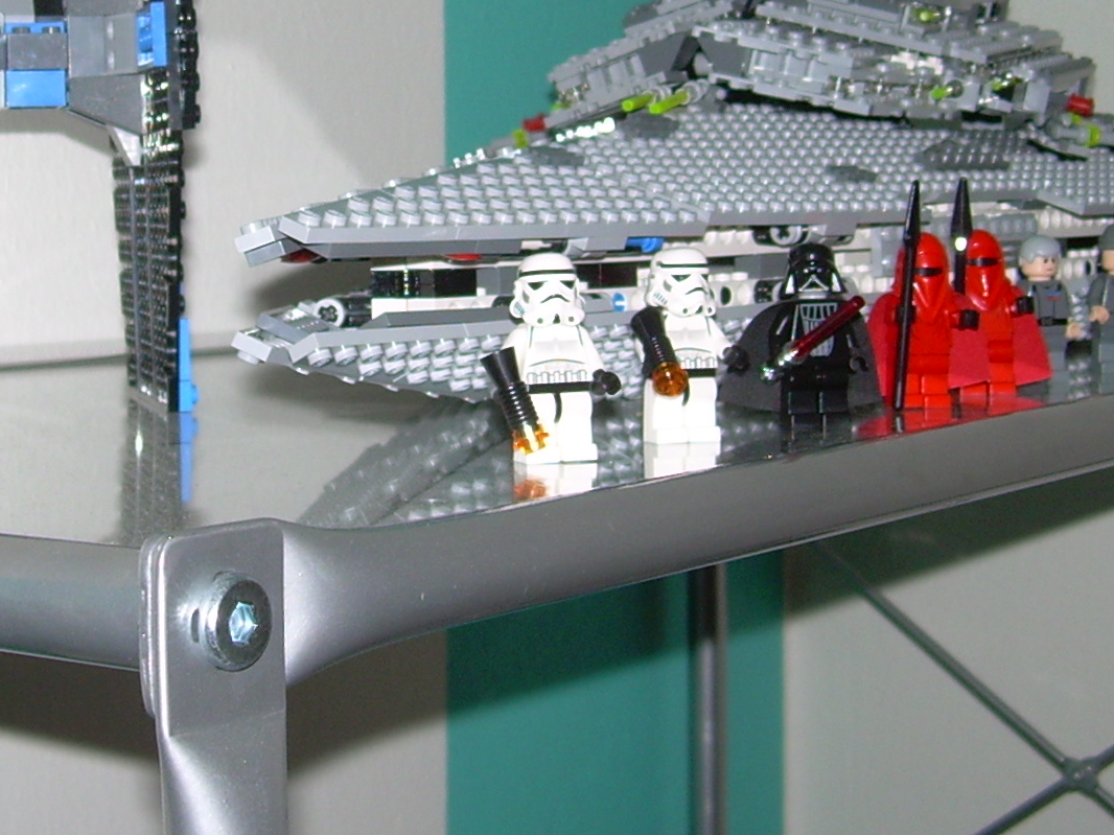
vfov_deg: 17.9
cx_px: 398
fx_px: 2606
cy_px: 75
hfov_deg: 24.0
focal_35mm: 81
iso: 50
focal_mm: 6.3
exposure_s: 1/60
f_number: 2.8
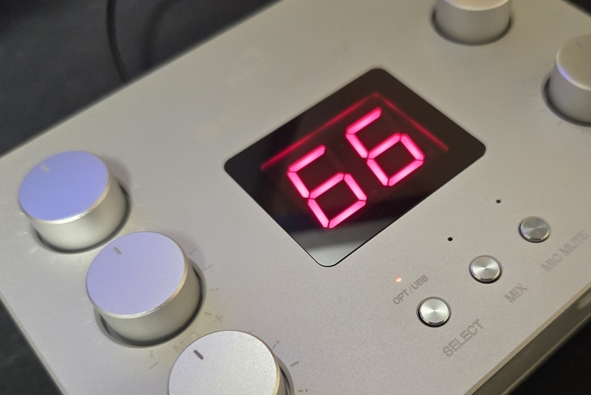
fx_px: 624
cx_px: 372
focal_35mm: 38
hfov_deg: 50.1
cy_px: 276
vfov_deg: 34.6
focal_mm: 5.4
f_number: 1.8
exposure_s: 1/100
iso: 1000
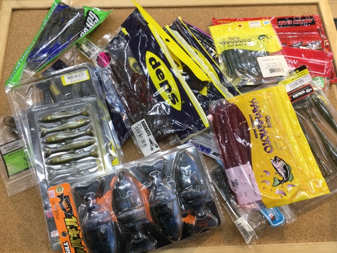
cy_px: 126
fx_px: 302
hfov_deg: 58.4
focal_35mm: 31
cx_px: 168
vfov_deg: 45.4
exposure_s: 1/40
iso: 32
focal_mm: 3.3
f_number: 2.4
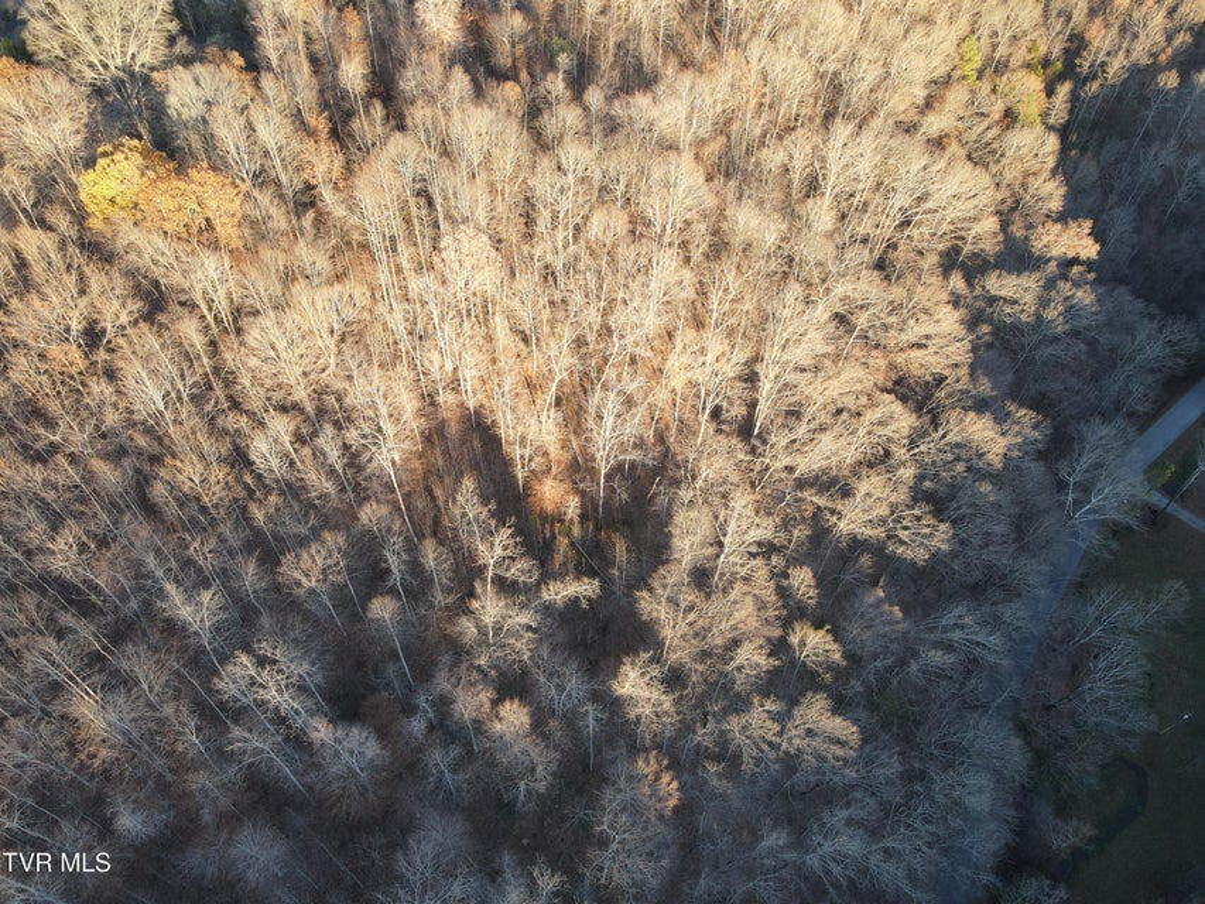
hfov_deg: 71.6
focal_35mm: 24
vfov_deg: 56.8
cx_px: 602
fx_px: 836
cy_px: 452
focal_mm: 4.5
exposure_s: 1/40
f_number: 2.8
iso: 100
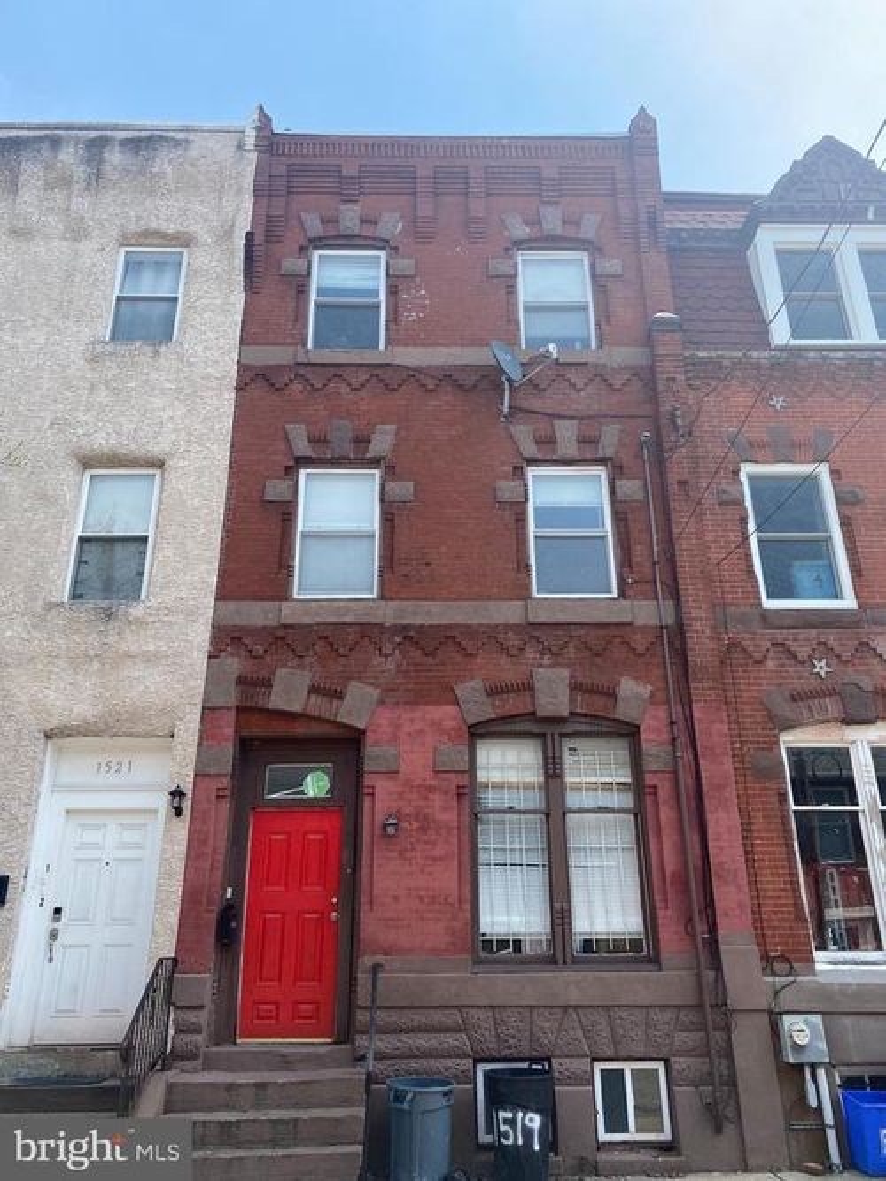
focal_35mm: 26
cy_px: 590
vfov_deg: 67.3
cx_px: 443
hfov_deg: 53.0
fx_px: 888
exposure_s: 1/1395
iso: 32
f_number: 1.8
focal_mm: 4.25
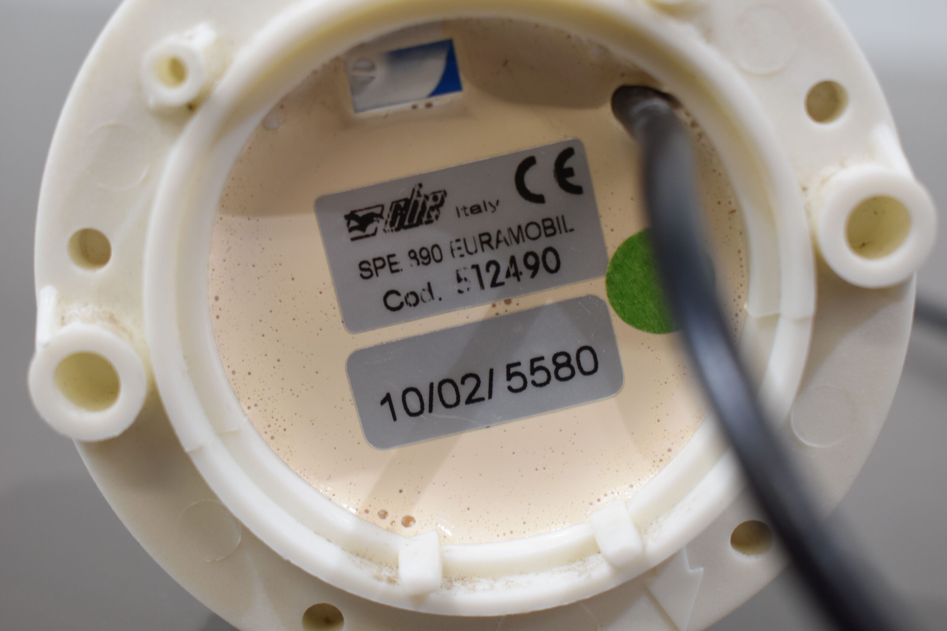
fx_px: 1499
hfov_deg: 35.1
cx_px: 474
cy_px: 316
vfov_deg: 23.8
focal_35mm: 57
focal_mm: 38
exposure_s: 1/60
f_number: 5.6
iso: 450
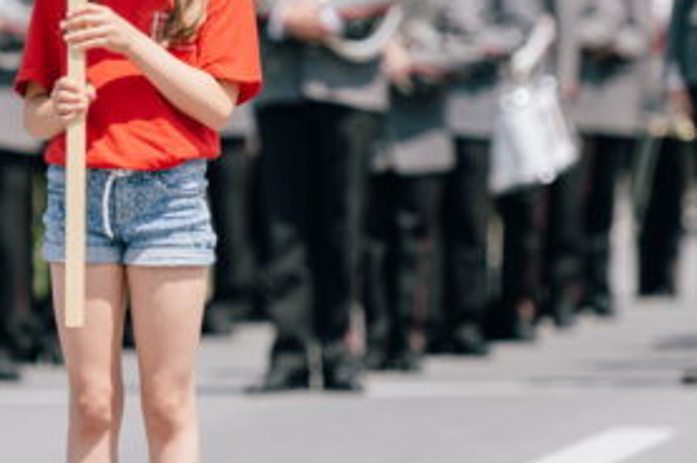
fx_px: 6343
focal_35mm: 328
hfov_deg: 6.3
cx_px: 161
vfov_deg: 4.2
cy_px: 169
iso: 100
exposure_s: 1/2000
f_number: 2.8
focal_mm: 140
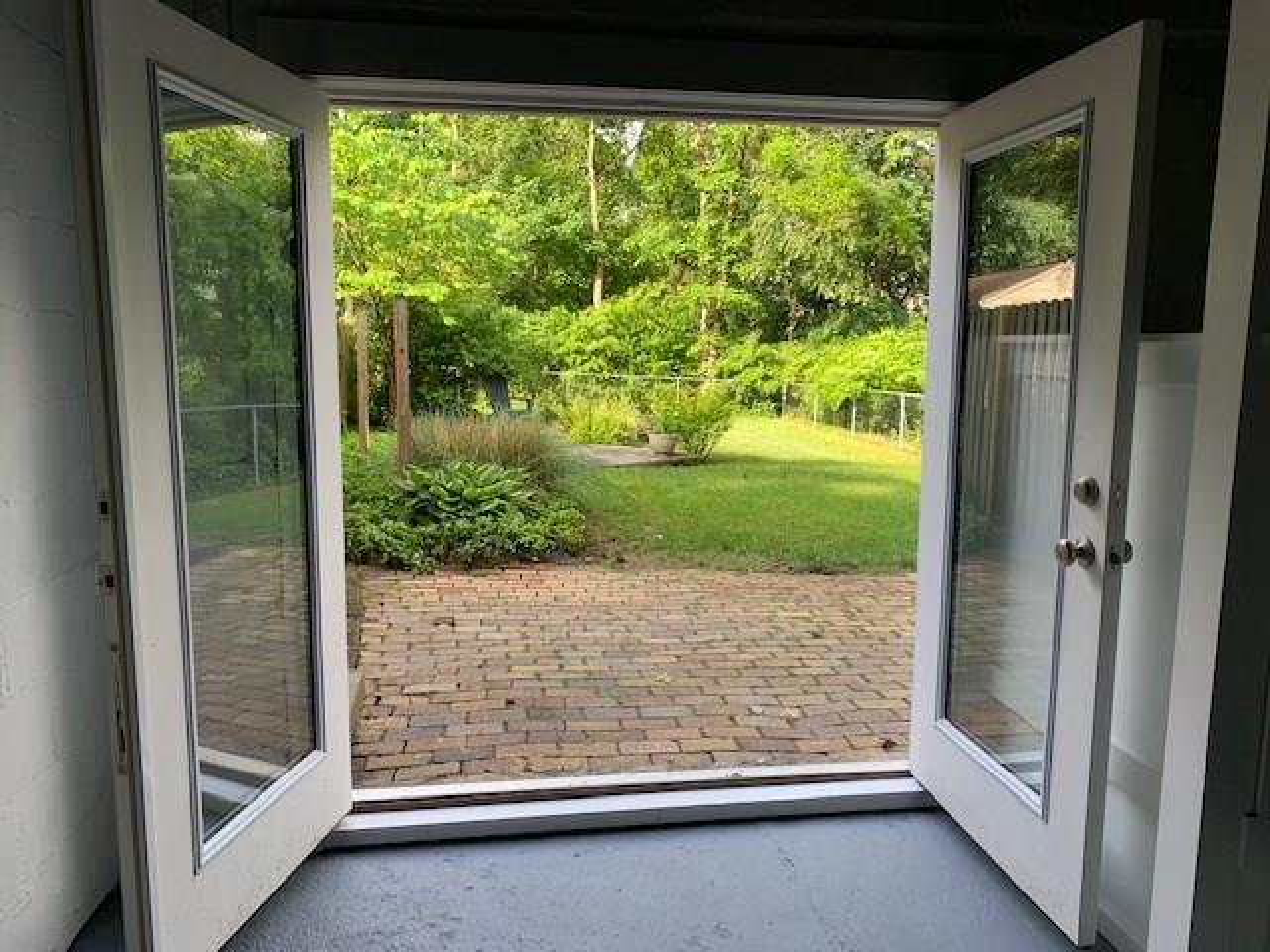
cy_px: 476
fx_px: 954
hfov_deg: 67.3
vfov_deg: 53.1
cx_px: 635
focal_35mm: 26
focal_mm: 4.25
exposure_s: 1/157
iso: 25
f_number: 1.8
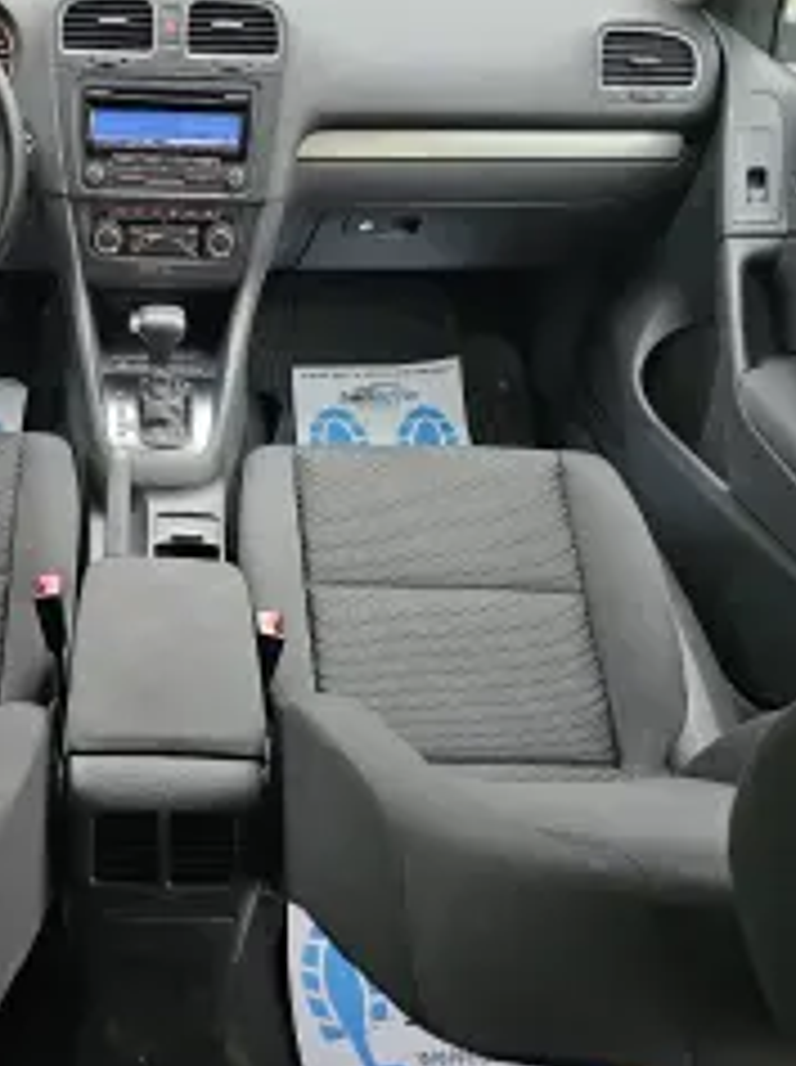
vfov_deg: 52.7
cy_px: 508
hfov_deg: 38.8
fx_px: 1076
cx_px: 139
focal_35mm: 35
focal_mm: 6.3
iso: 640
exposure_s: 1/33.3
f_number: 1.7
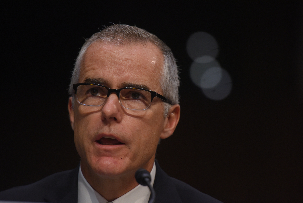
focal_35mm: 280
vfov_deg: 4.9
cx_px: 152
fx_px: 2357
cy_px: 102
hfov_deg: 7.4
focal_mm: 280
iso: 1600
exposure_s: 1/250
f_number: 4
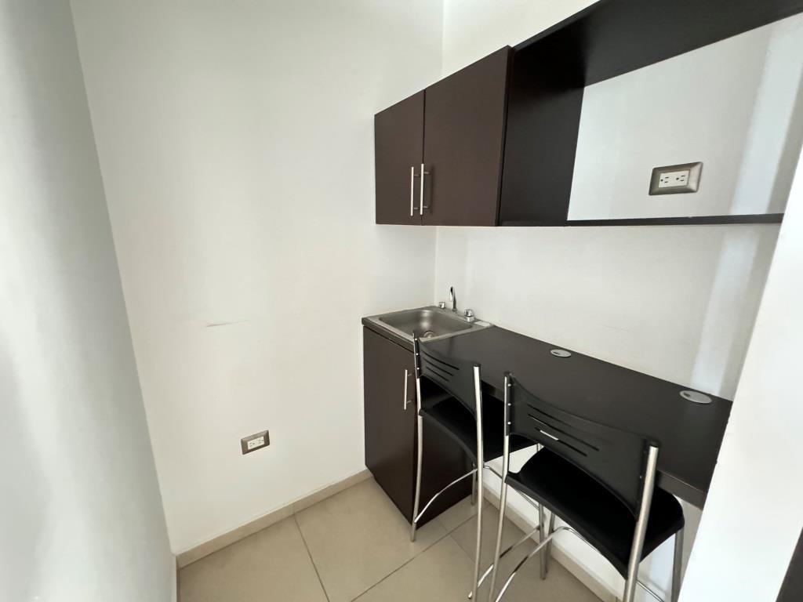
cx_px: 402
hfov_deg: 102.1
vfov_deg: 85.7
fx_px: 325
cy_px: 301
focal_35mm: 14
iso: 1600
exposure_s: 1/30
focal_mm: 2.22
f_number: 2.2
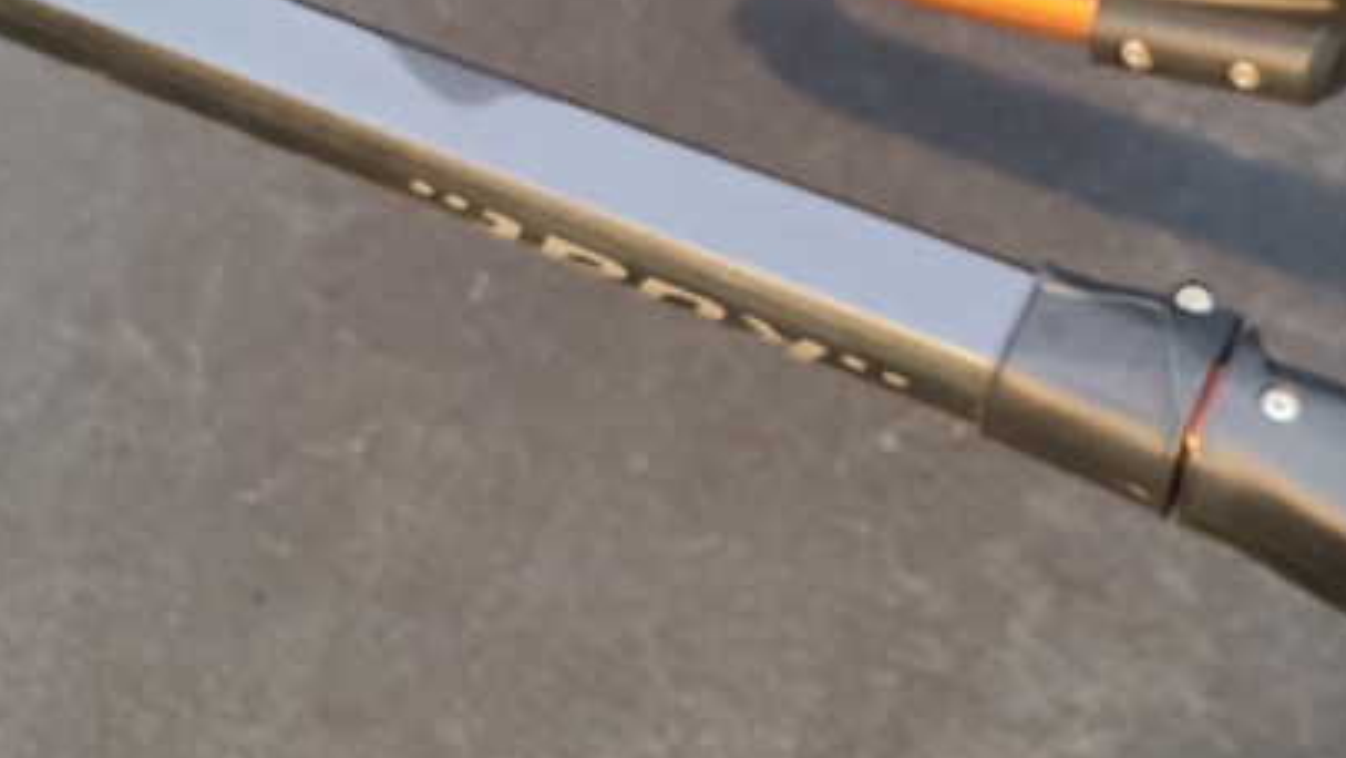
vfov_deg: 20.7
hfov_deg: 37.1
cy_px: -13
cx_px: 781
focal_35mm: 56
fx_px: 1999
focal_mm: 5.4
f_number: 1.8
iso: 640
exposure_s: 1/30
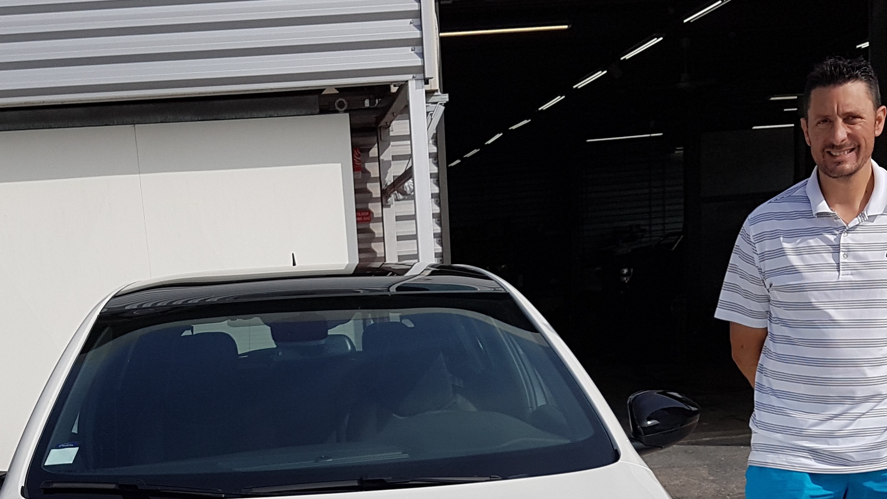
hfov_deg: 37.1
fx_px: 1317
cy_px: 578
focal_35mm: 56
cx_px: 353
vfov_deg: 20.3
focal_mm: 4.2
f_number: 1.7
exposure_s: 1/2784
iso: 40
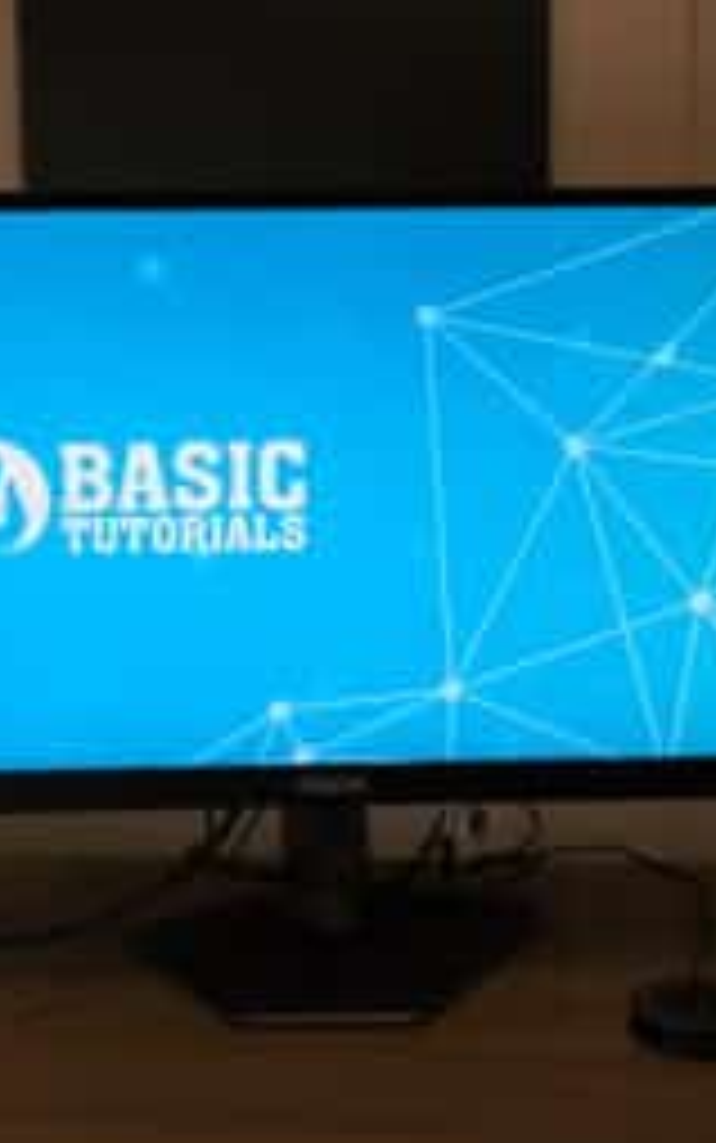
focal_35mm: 50
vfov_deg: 40.3
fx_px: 1559
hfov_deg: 25.9
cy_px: 567
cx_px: 351
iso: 2000
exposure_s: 1/100
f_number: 9
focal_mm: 21.4
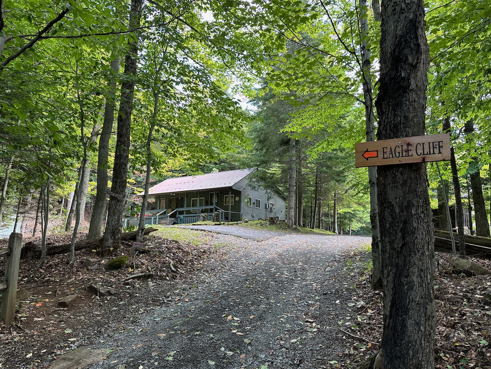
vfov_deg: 56.8
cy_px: 184
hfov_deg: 71.6
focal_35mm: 24
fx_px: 340
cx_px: 246
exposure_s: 1/121
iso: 100
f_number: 1.78
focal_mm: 6.86
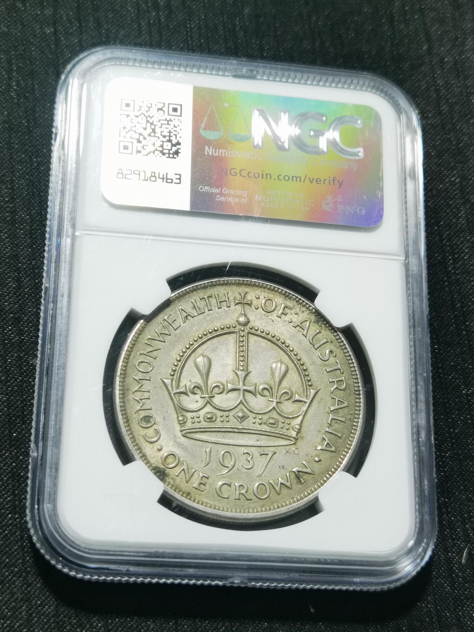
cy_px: 316
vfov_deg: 31.2
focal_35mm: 62
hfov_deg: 23.7
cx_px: 237
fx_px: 1132
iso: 125
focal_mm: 6.67
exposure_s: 1/120
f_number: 1.9
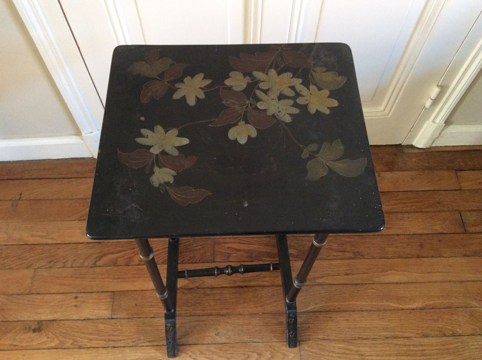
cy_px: 180
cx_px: 241
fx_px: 445
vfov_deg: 44.1
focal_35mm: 32
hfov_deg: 56.9
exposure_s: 1/25
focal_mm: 3.3
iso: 200
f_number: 2.4
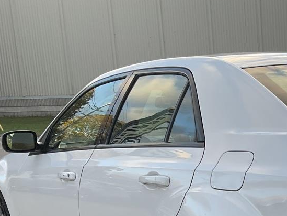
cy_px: 242
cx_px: 332
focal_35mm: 76
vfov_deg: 18.6
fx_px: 630
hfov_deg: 23.7
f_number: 1.8
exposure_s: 1/260
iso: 16
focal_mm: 3
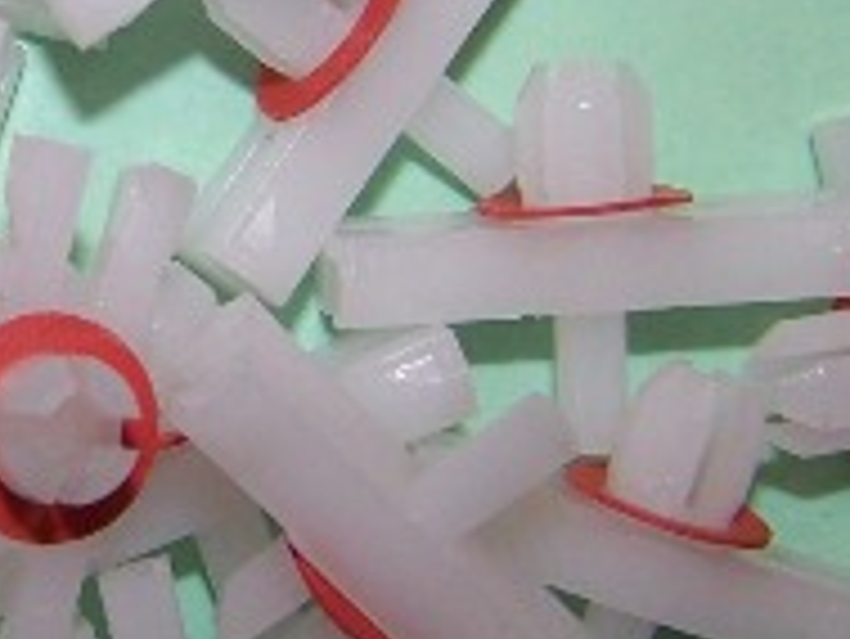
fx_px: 3514
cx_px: -191
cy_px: 227
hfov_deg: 13.4
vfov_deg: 10.4
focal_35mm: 143
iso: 80
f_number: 2.8
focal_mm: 6.3
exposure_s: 1/60
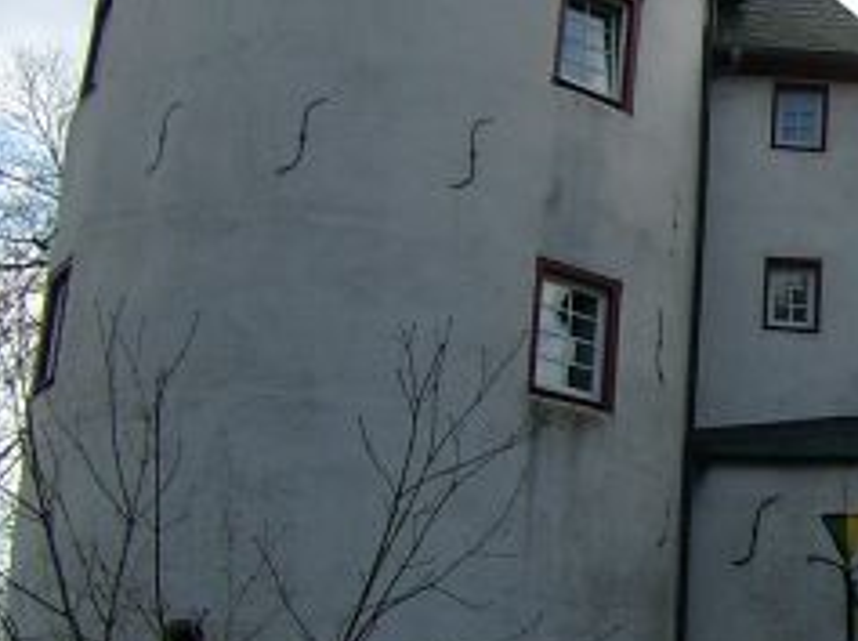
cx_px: 1097
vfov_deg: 12.8
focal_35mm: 115
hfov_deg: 16.3
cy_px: 214
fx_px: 2846
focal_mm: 7.13
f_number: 4
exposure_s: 1/416
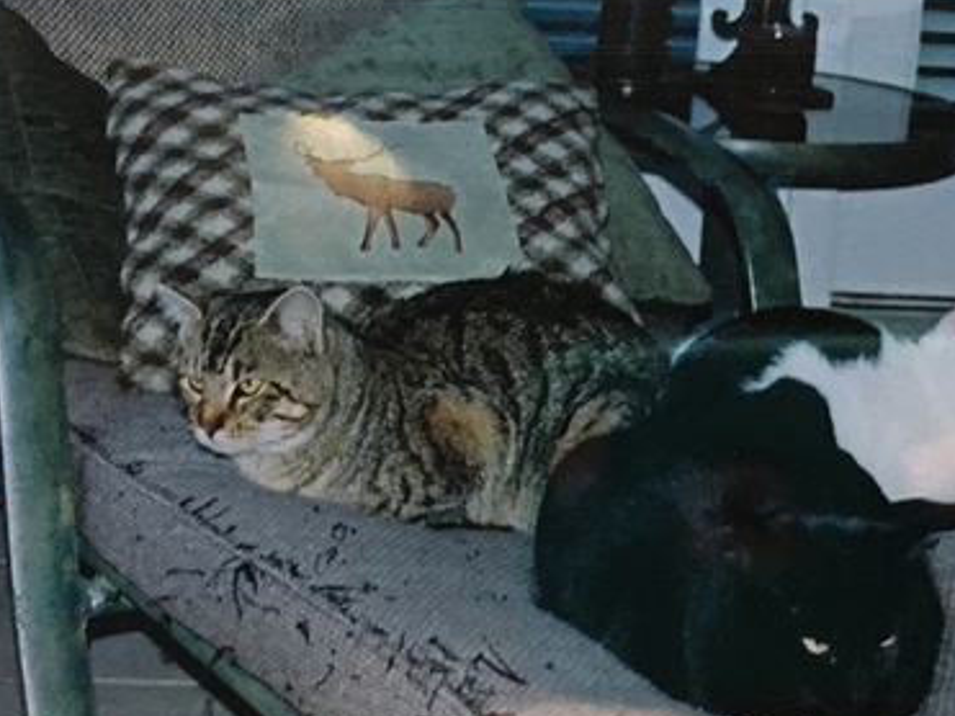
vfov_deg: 29.1
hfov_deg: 38.1
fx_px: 1379
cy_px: 340
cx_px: 548
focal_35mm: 50
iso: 250
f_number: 2.2
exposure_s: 1/15
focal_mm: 4.15
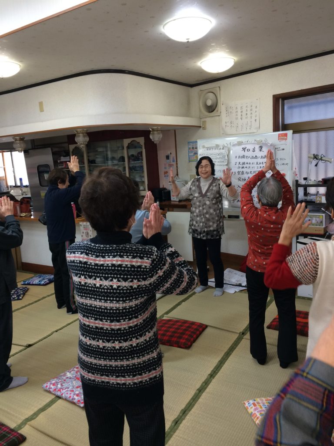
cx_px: 167
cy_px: 223
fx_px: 373
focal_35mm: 29
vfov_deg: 61.7
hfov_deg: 48.2
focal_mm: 4.15
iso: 64
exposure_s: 1/30
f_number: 2.2
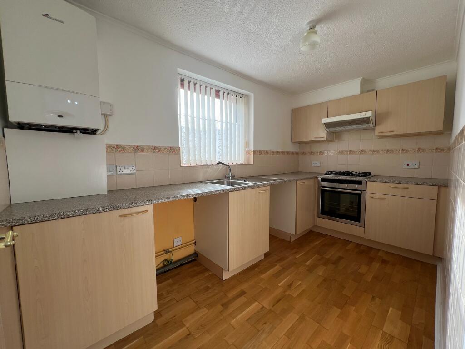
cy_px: 174
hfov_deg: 106.2
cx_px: 232
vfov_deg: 89.9
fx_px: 175
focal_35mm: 13
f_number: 1.8
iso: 32
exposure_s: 1/181
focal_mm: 1.57
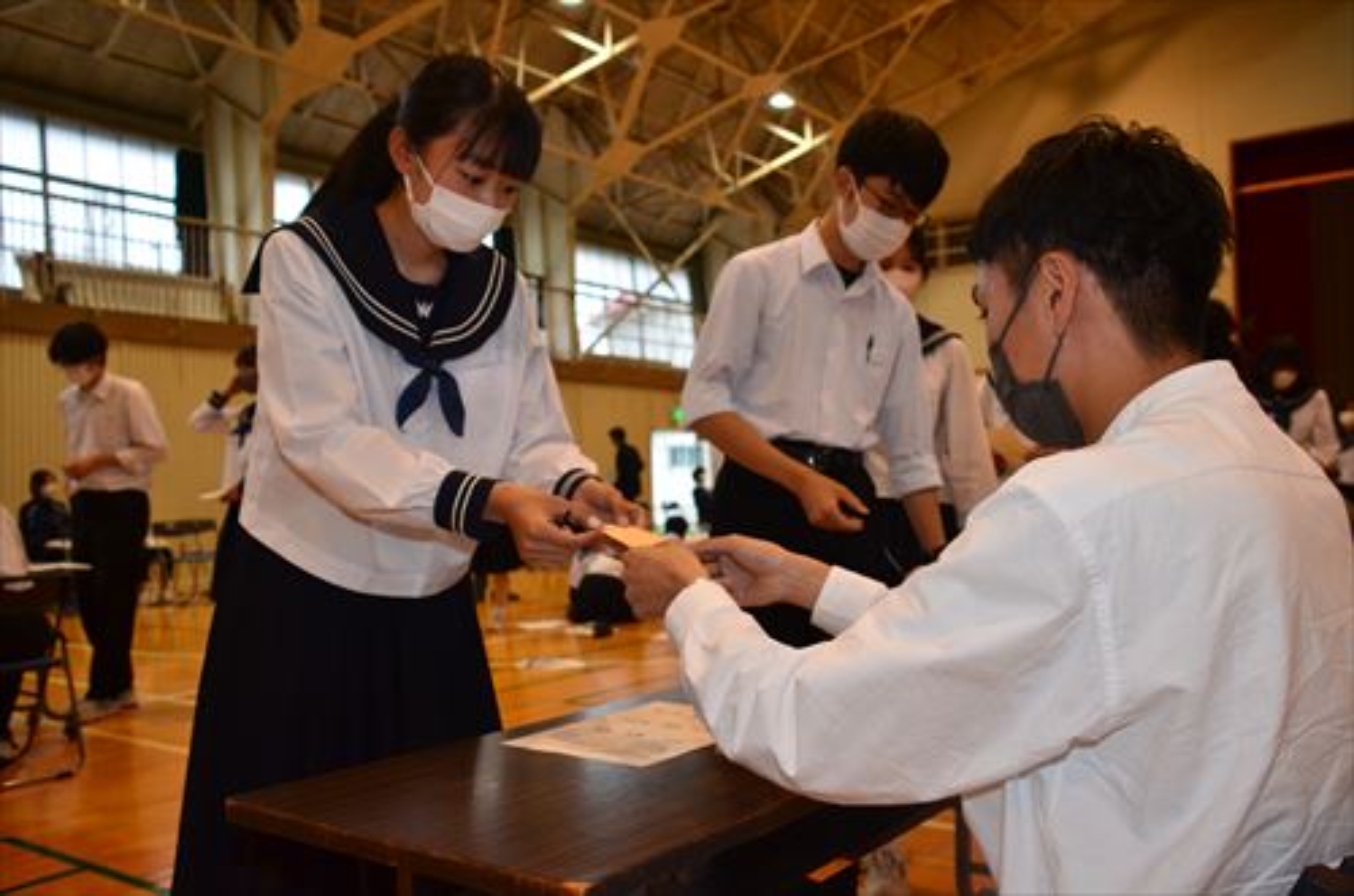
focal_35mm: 32
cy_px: 448
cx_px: 677
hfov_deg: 59.6
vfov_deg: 41.5
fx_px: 1182
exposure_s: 1/200
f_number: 3.8
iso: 1000
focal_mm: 21
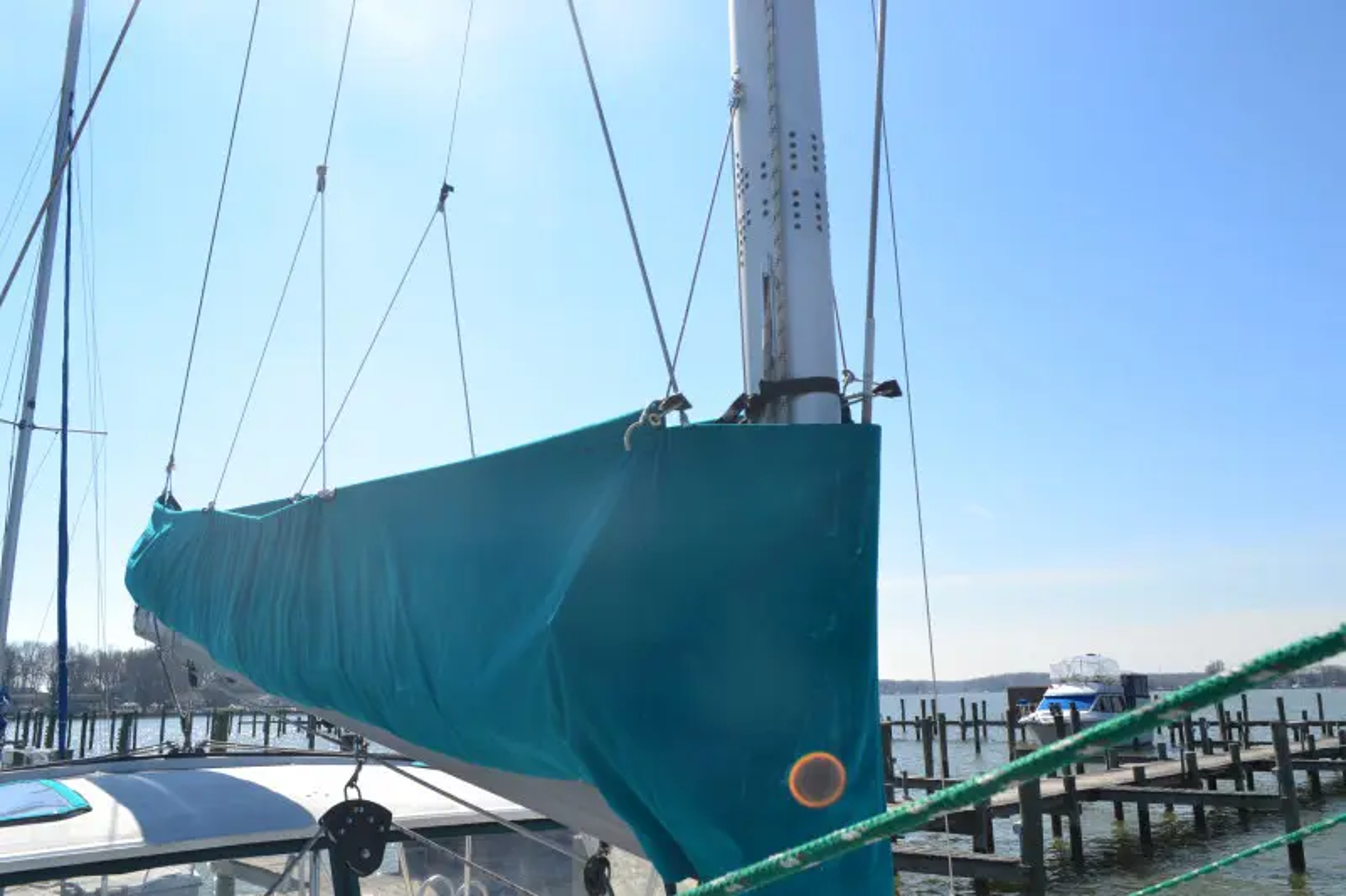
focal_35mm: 27
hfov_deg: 67.4
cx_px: 673
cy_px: 448
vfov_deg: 47.9
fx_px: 1009
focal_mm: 18
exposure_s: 1/500
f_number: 11
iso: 400
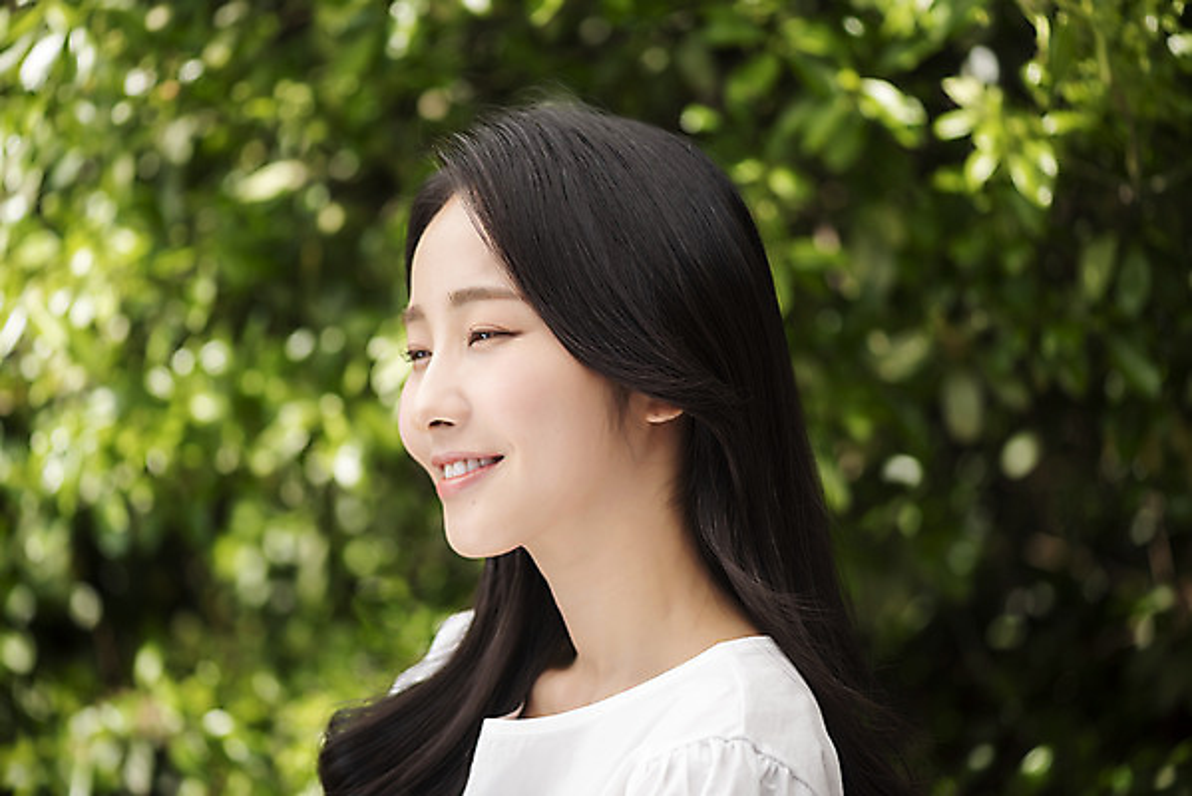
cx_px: 596
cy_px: 398
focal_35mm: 105
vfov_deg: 13.1
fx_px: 3478
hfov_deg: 19.4
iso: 100
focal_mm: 105
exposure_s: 1/400
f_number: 4
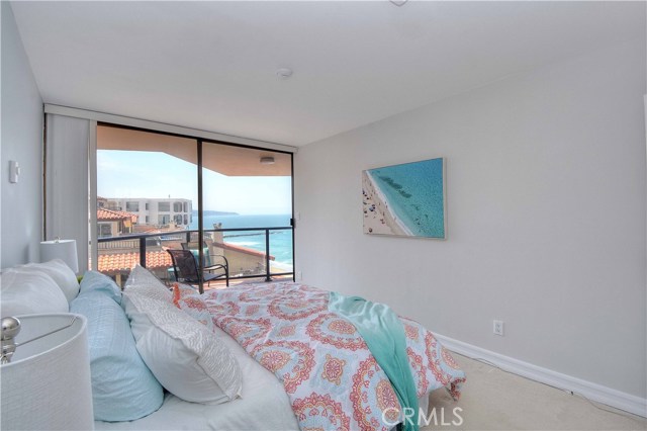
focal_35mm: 15
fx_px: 269
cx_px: 324
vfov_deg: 77.3
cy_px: 216
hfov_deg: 100.4
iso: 250
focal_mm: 10
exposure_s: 1/200
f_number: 9
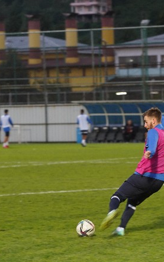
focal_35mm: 200
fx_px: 1432
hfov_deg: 6.5
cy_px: 131
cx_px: 143
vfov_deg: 10.5
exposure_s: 1/200
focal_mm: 130
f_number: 4.5
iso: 2000
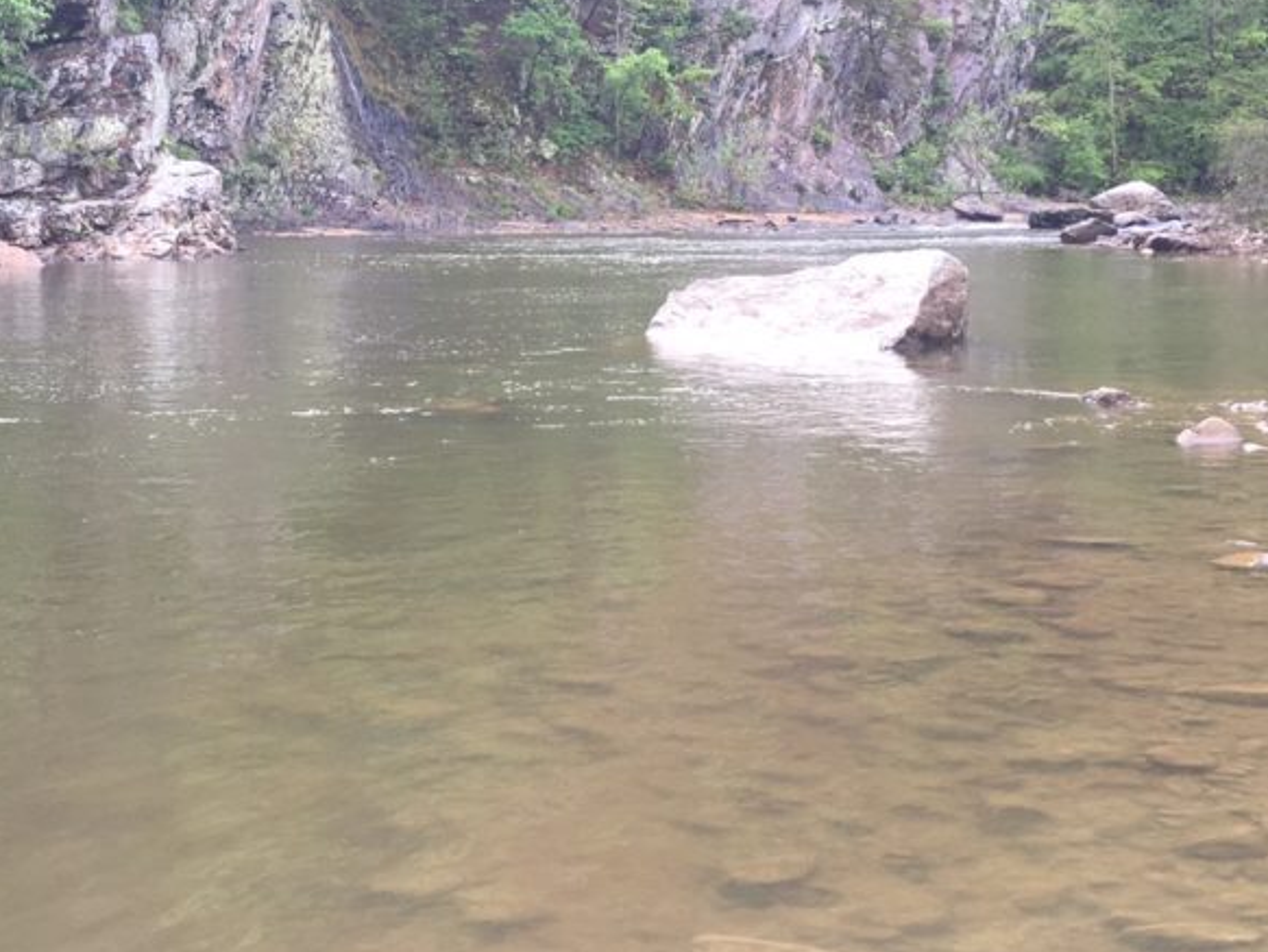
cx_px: 431
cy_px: 298
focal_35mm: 51
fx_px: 1869
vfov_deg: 28.3
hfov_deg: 37.1
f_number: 2.2
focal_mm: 4.15
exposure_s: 1/120
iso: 25
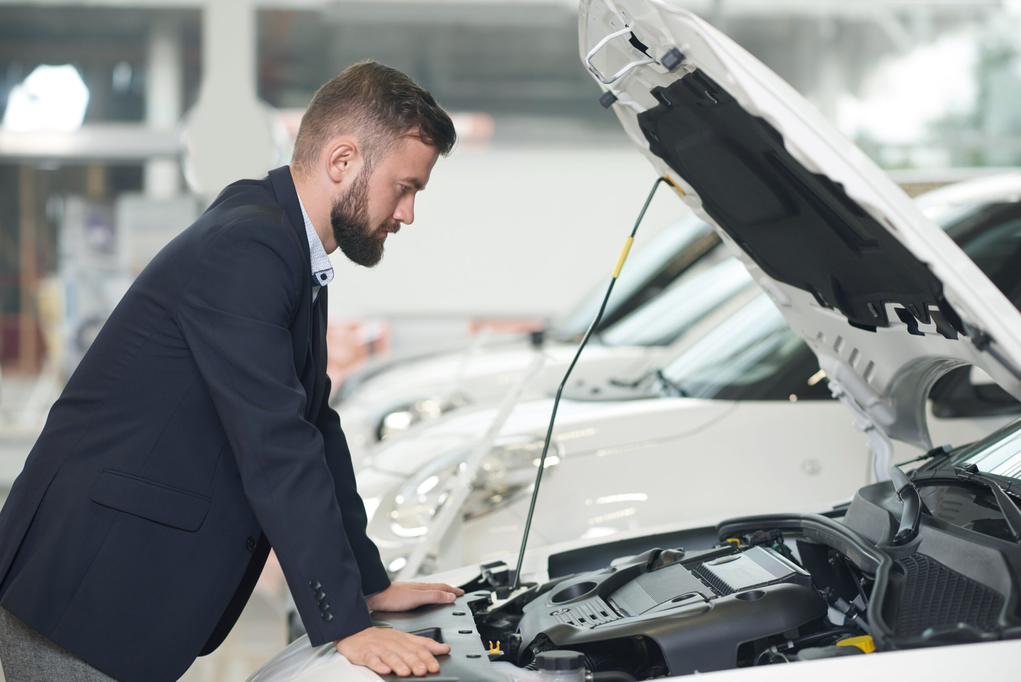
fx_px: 2412
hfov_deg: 23.9
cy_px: 341
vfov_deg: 16.1
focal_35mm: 85
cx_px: 510
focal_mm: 85
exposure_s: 1/250
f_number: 2.8
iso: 250
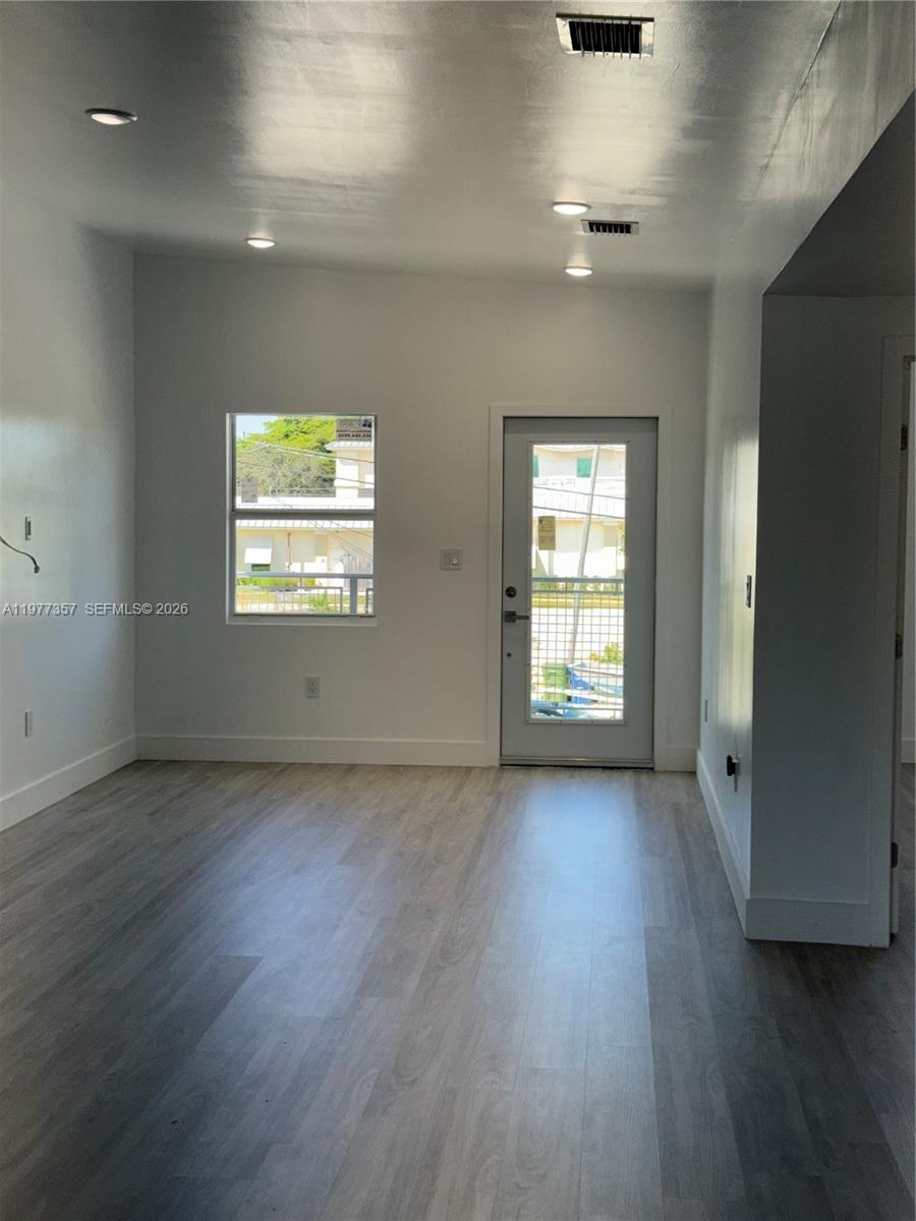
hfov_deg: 30.3
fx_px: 1694
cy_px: 610
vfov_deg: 39.7
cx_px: 458
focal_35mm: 48
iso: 64
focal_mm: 6.86
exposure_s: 1/261
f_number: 1.78
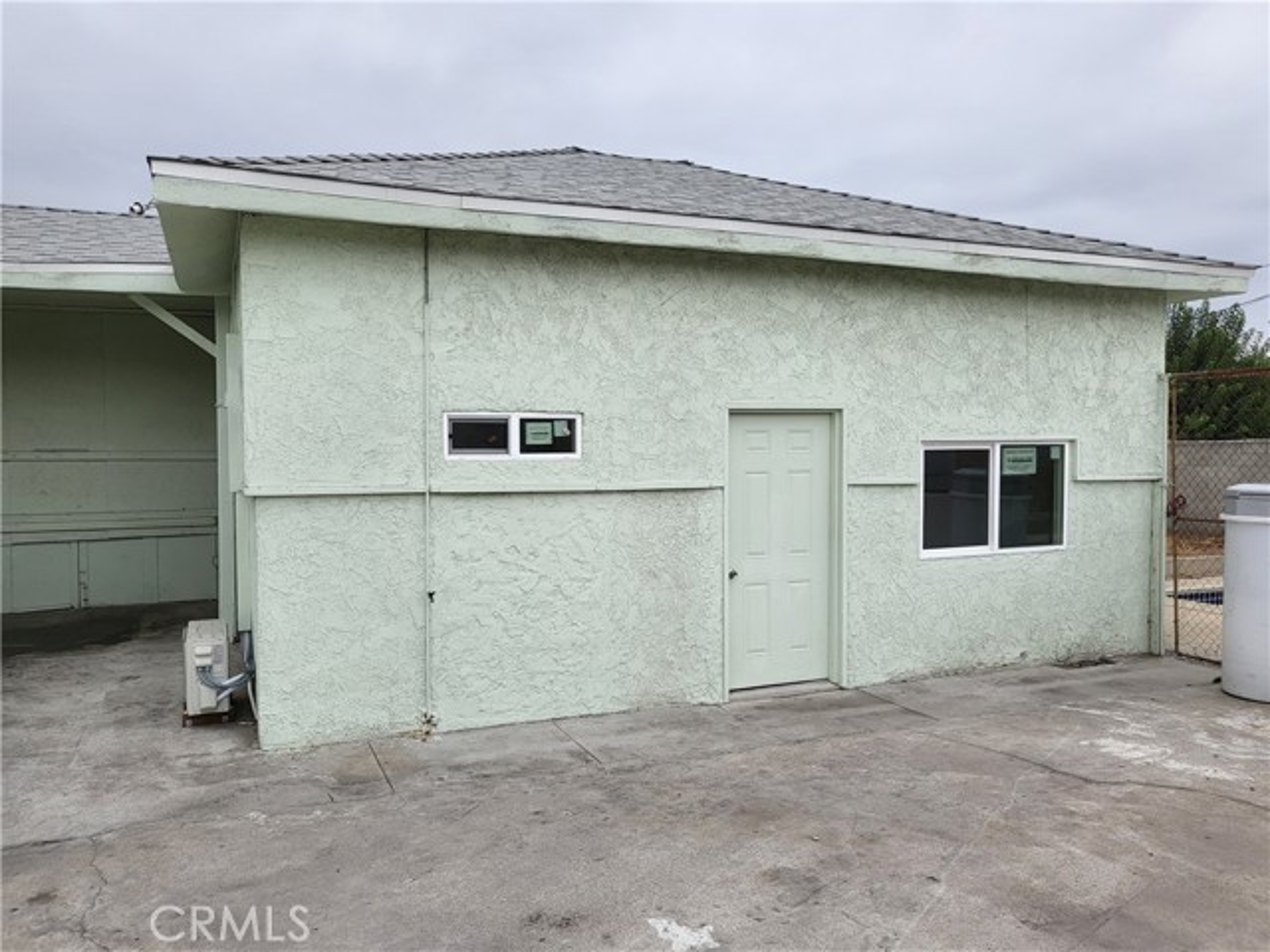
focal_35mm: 26
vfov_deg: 53.1
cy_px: 476
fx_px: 954
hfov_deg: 67.3
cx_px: 635
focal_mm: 4.25
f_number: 1.8
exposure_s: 1/1218
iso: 50
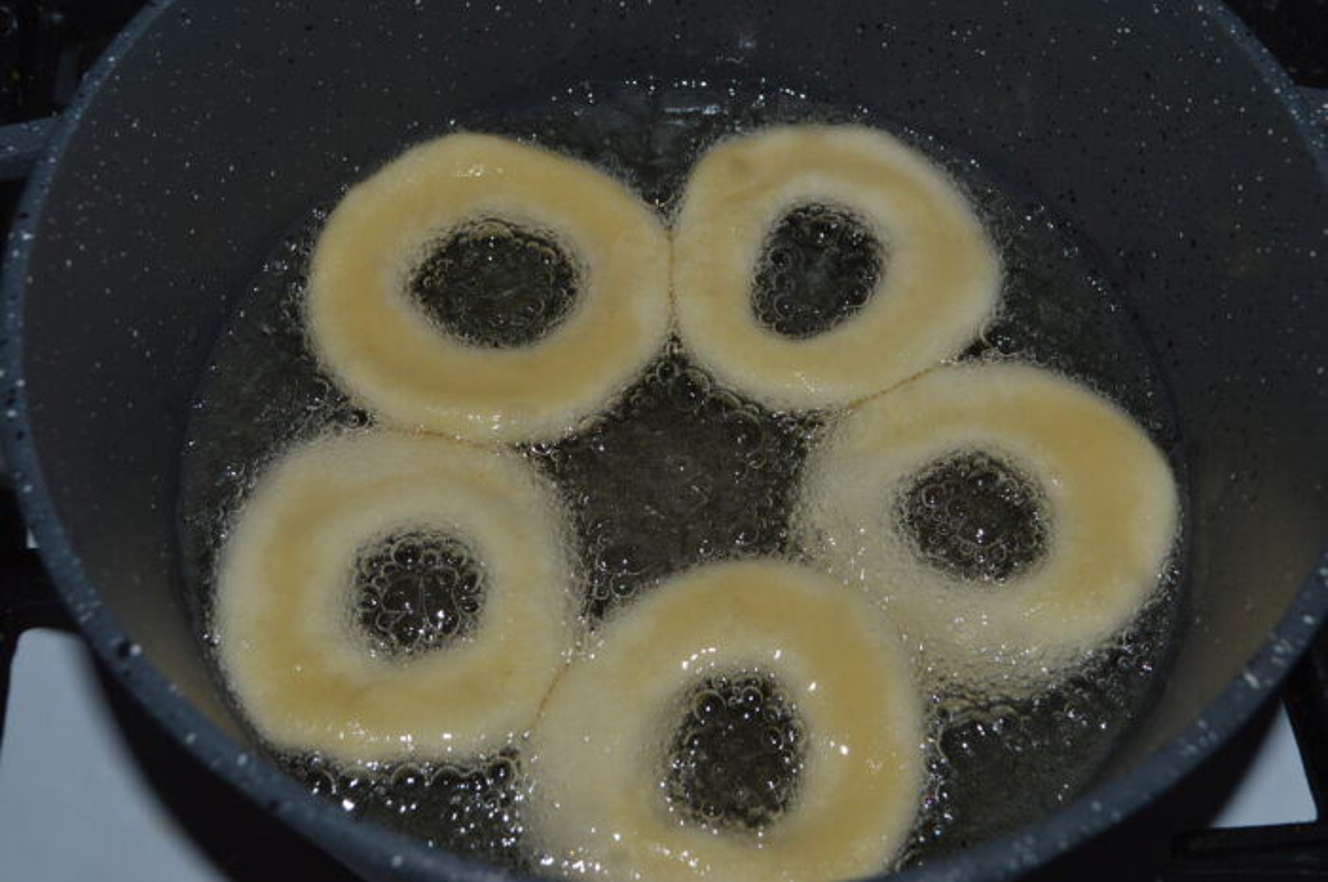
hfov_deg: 45.0
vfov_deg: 30.8
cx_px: 664
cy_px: 441
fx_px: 1603
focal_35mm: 44
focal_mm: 29
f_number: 8
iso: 100
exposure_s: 1/60
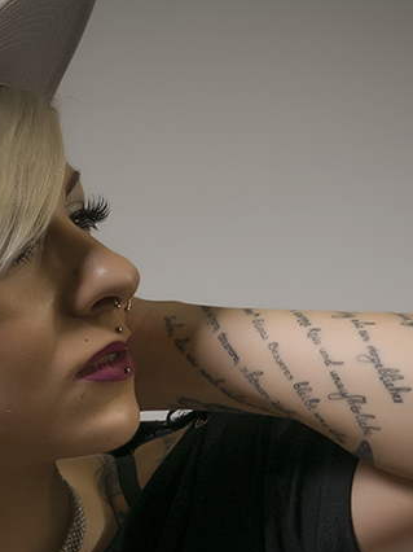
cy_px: 994
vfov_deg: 6.9
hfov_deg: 5.3
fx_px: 4491
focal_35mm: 282
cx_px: 131
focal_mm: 52
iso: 100
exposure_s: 1/100
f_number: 10
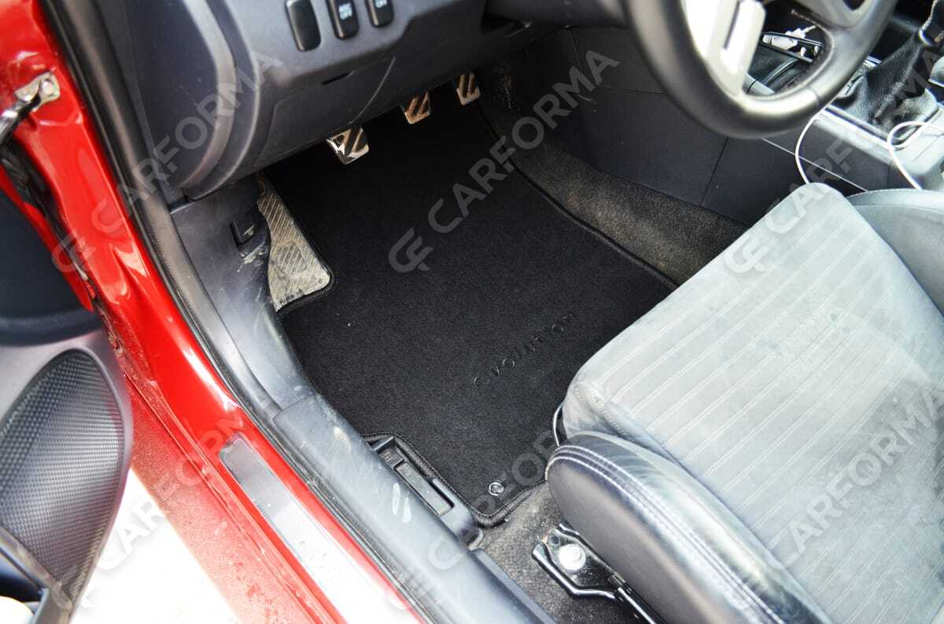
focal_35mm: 27
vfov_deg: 47.7
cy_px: 312
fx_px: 706
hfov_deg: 67.5
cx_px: 472
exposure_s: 1/60
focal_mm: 18
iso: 800
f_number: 4
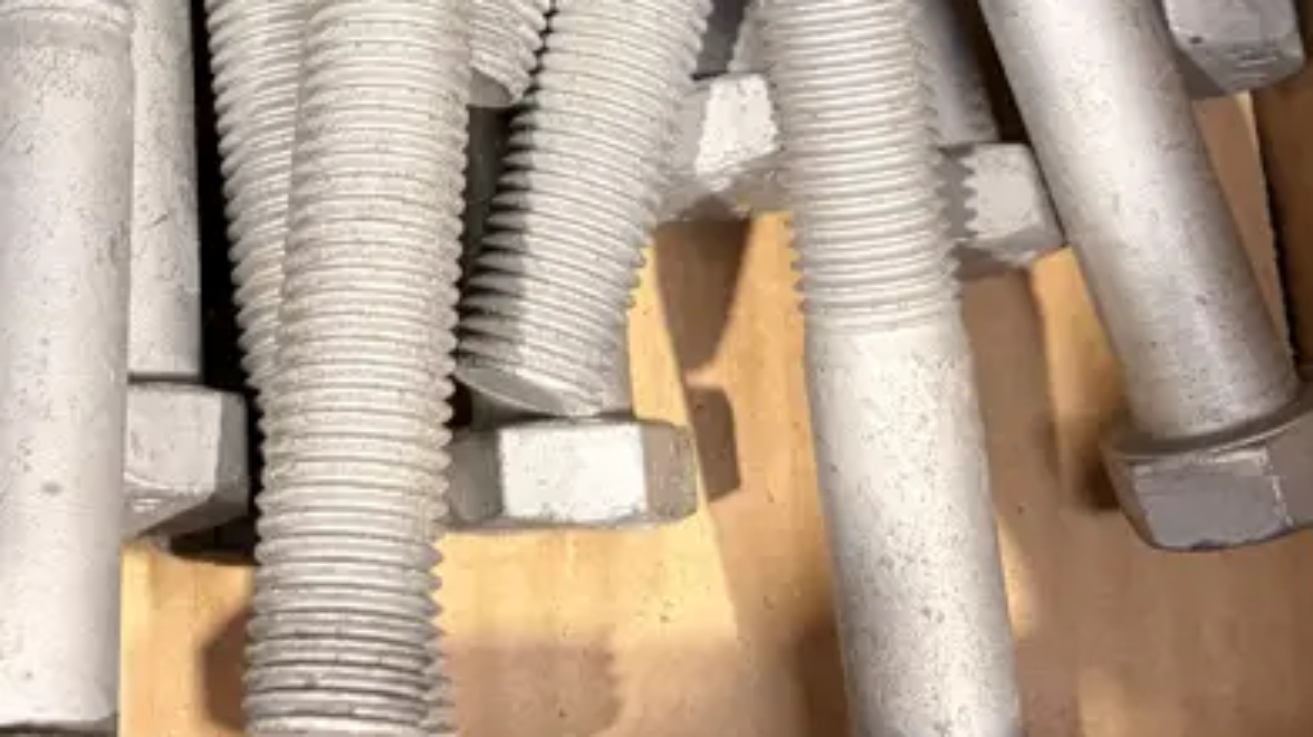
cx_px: 228
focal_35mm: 74
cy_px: -422
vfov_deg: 14.9
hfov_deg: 27.9
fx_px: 2575
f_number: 1.6
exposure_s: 1/50
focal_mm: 5.96
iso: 125
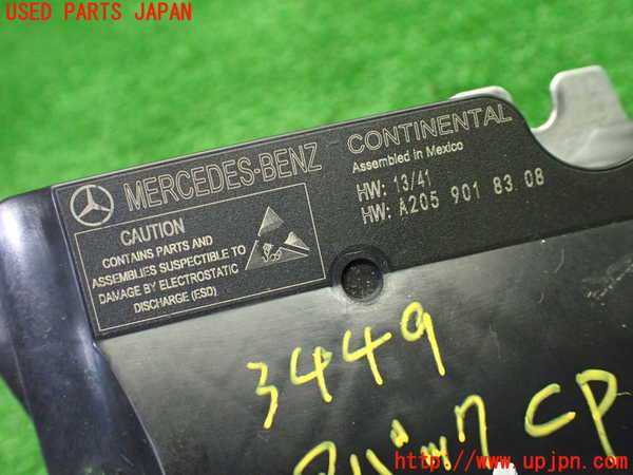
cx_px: 316
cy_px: 238
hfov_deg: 60.0
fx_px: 549
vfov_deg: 46.8
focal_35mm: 30
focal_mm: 5.4
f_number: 2.3
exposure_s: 1/125
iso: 800
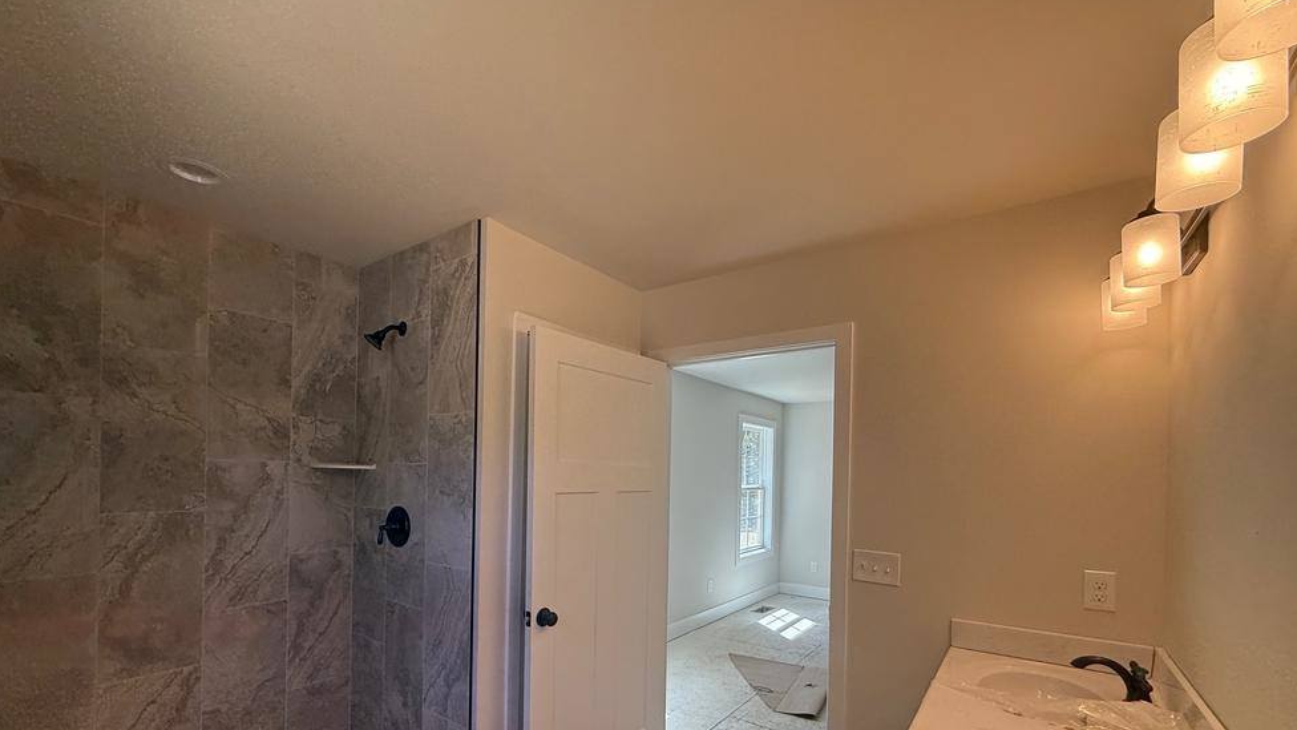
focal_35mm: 16
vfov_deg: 65.6
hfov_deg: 99.3
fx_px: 550
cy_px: 476
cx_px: 631
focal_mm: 2.22
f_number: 2.2
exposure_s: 1/139
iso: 64
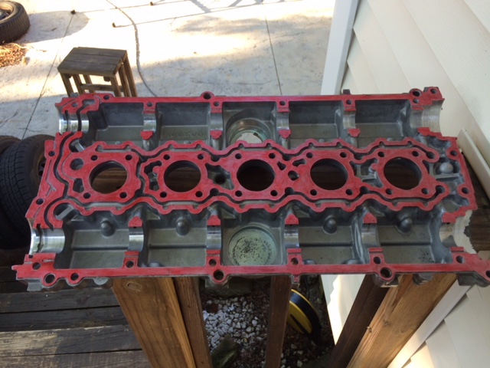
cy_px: 184
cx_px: 245
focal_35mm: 29
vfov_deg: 48.2
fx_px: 411
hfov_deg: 61.7
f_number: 2.2
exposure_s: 1/60
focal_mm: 4.15
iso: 32
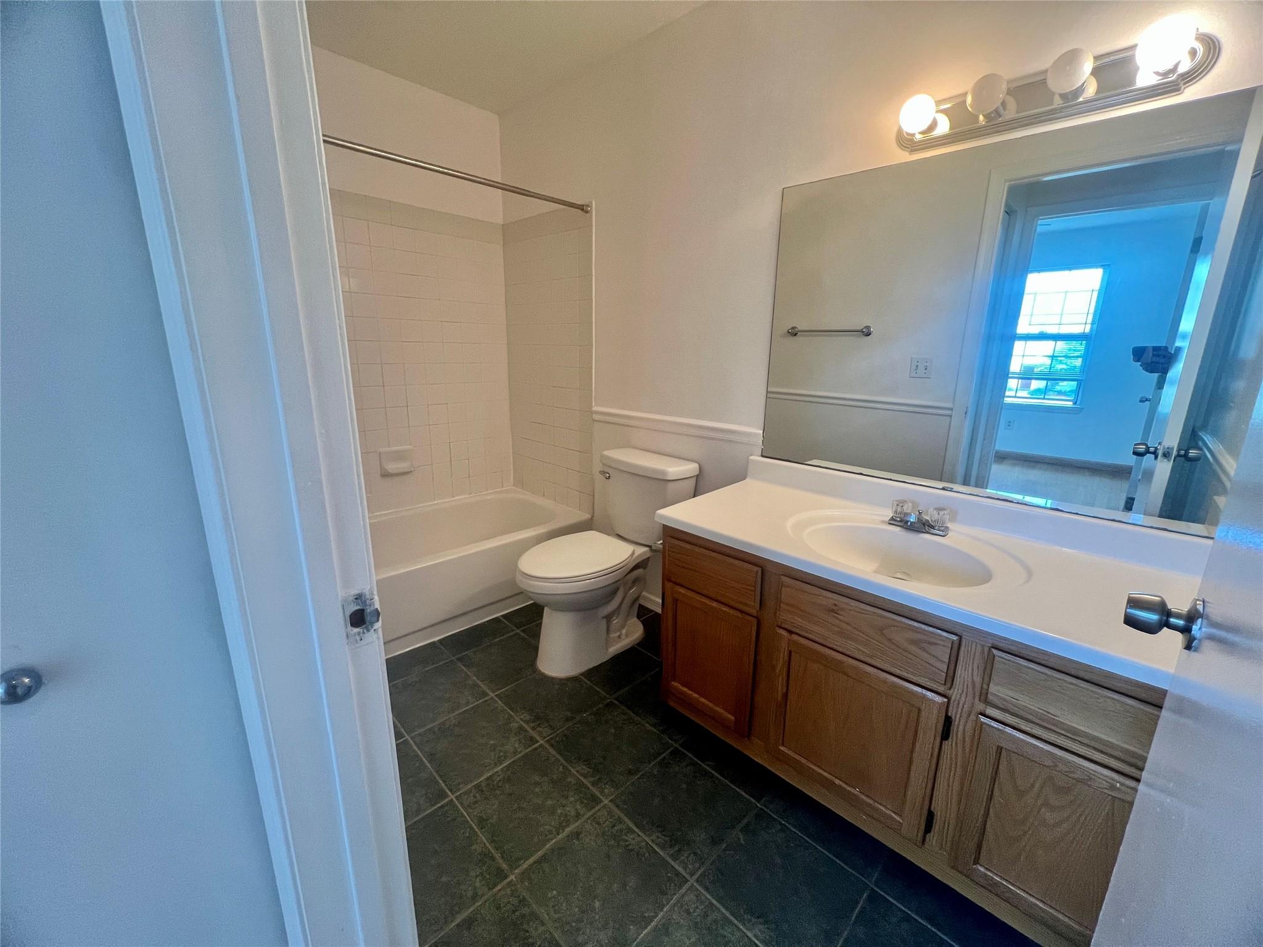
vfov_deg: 89.9
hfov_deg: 106.2
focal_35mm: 13
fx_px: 474
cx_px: 632
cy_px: 474
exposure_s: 1/60
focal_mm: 1.57
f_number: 1.8
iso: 160
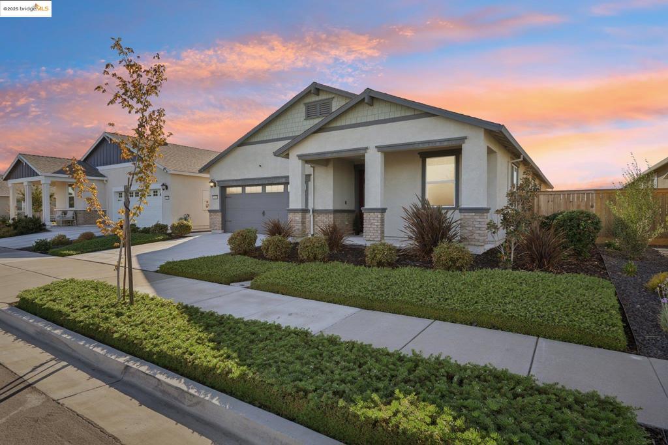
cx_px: 334
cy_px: 222
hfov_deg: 84.0
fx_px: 371
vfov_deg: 61.9
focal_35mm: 20
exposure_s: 1/500
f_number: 8
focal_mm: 20
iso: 400
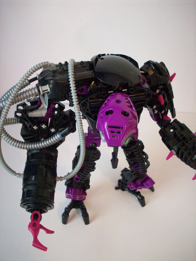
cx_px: 98
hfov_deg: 38.7
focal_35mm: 37
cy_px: 130
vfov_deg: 50.1
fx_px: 279
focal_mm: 6.2
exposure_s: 1/8
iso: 177
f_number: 2.8
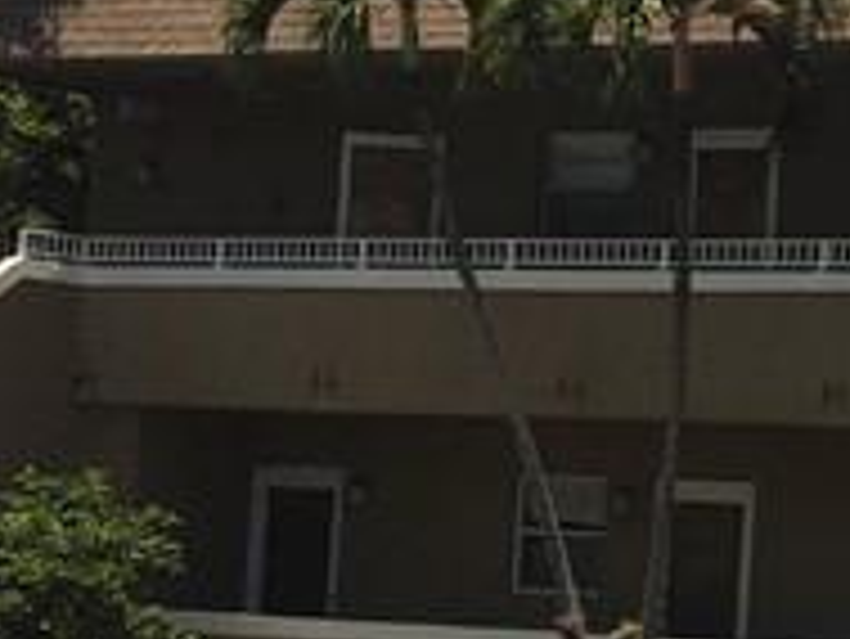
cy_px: 378
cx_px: 1579
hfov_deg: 11.6
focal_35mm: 157
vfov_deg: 9.5
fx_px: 3858
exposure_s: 1/2137
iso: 32
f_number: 2.2
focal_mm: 4.15
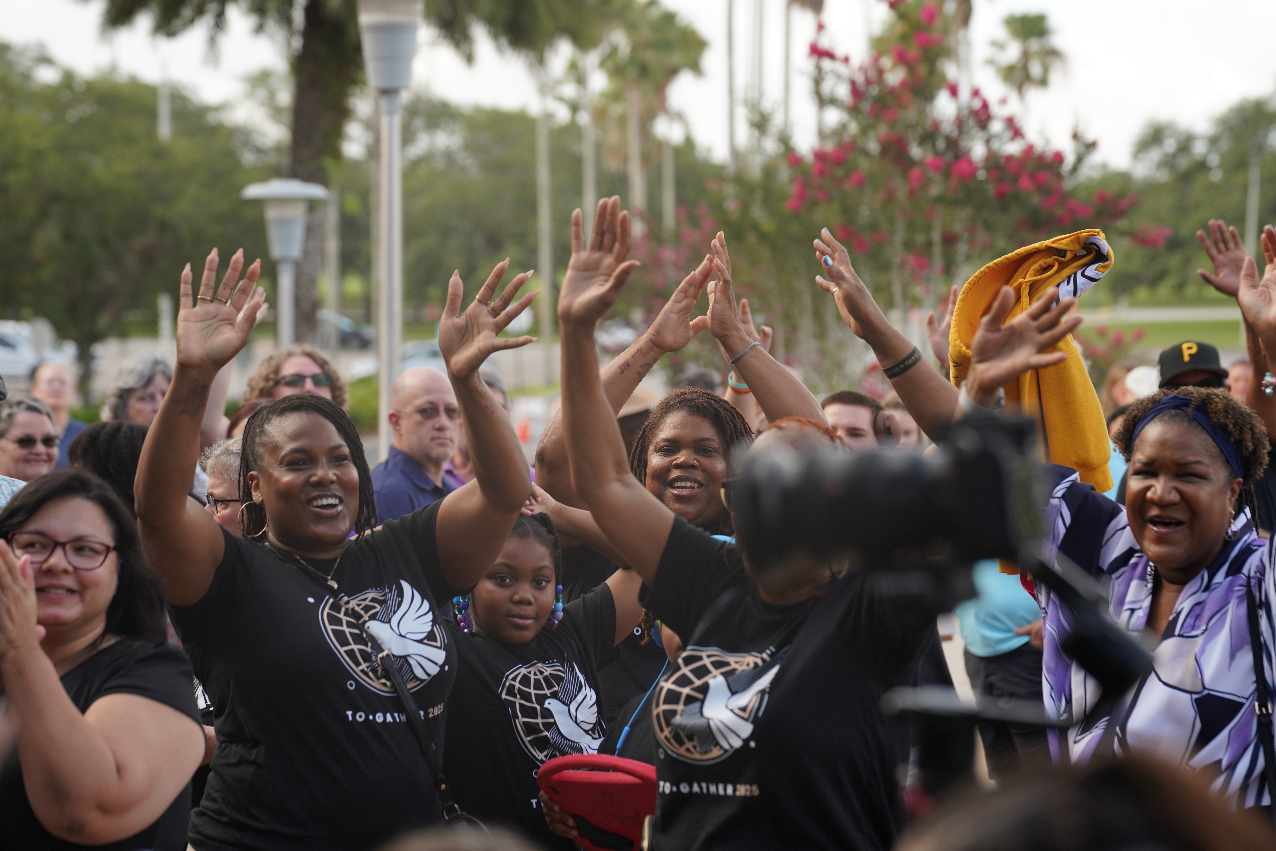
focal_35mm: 112
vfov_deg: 12.2
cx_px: 638
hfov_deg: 18.3
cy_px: 426
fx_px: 3970
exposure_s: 1/500
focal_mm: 112
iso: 320
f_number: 4.5
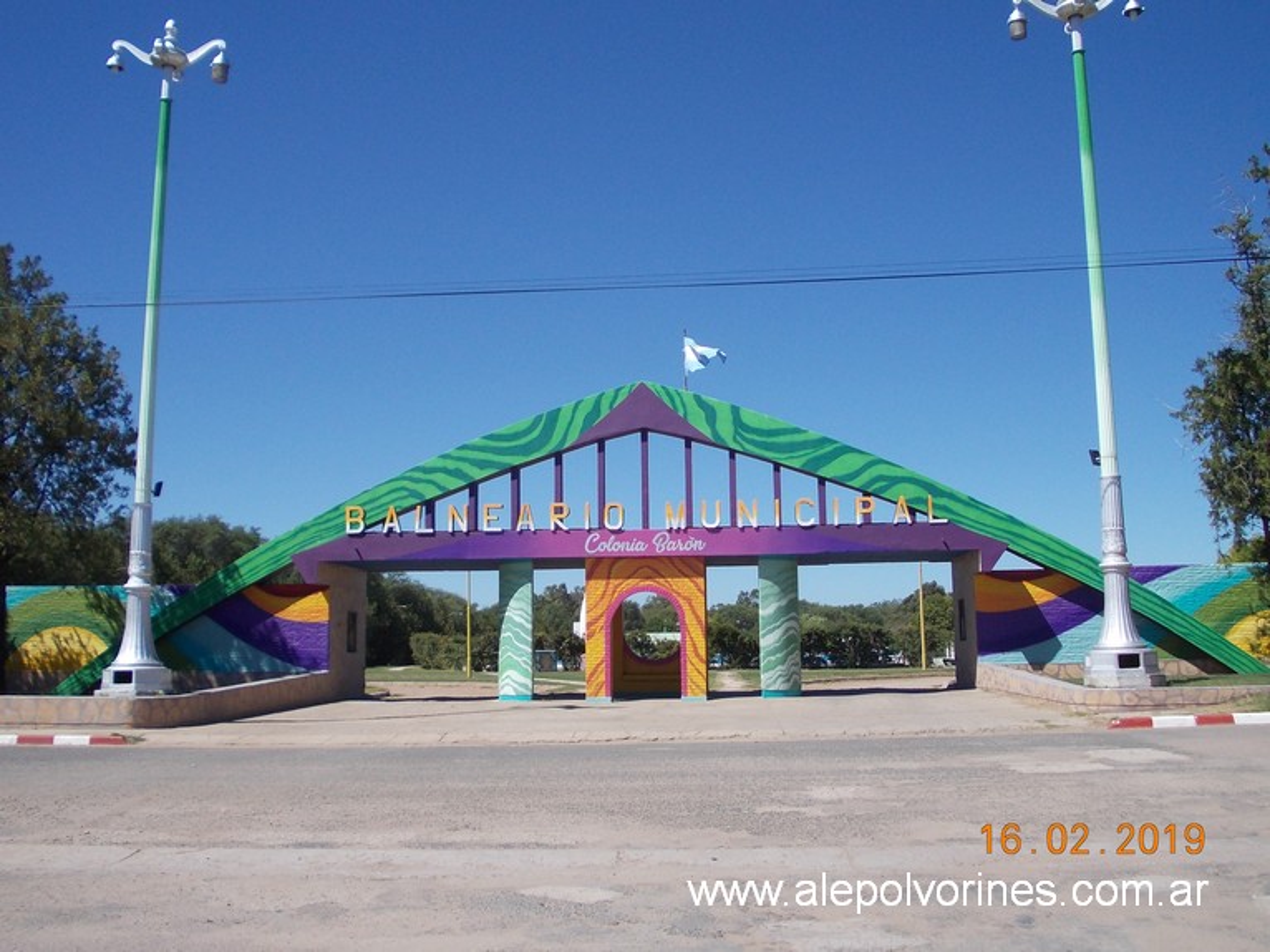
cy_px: 476
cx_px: 635
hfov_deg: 49.0
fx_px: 1394
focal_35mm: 38
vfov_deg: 37.7
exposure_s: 1/400
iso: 80
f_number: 6.2
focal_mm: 5.3
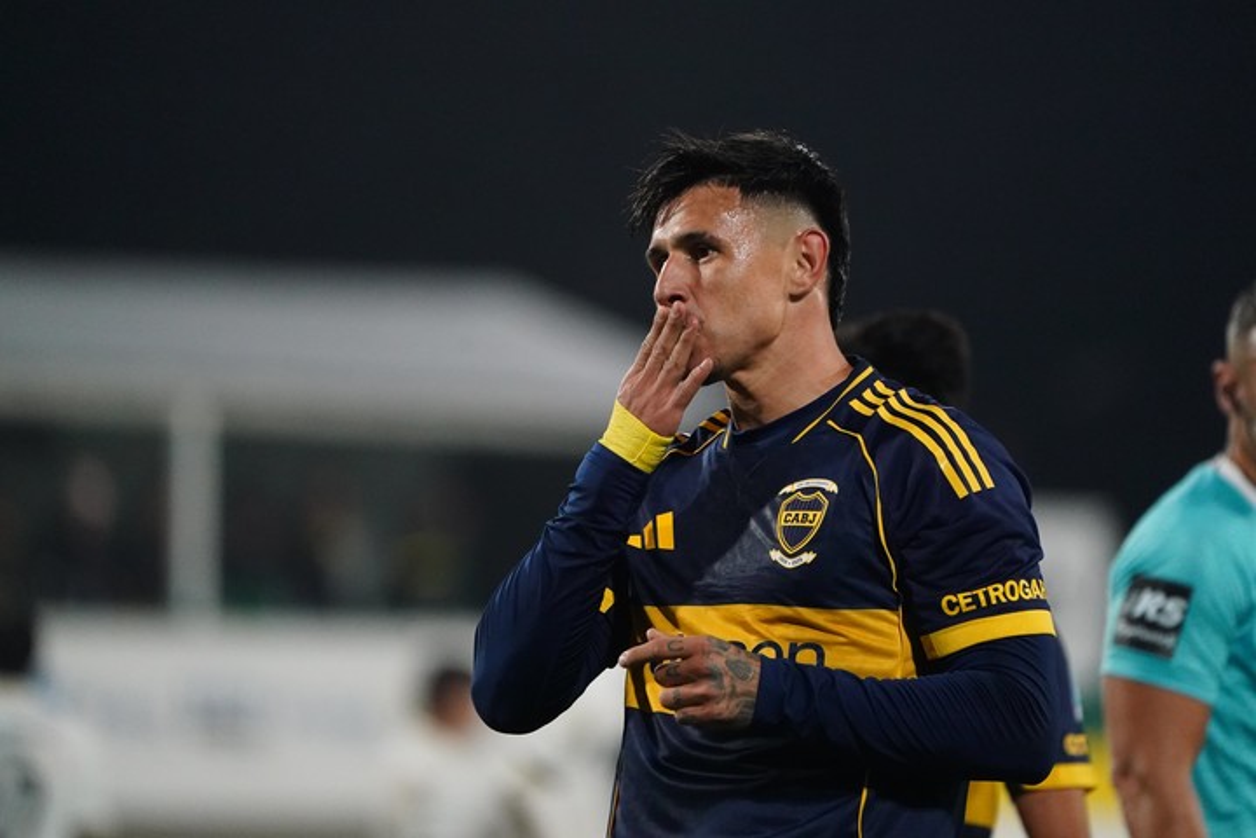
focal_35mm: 600
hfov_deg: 3.4
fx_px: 20932
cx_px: 628
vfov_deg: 2.3
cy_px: 419
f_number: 6.3
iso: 8000
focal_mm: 600
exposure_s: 1/1250
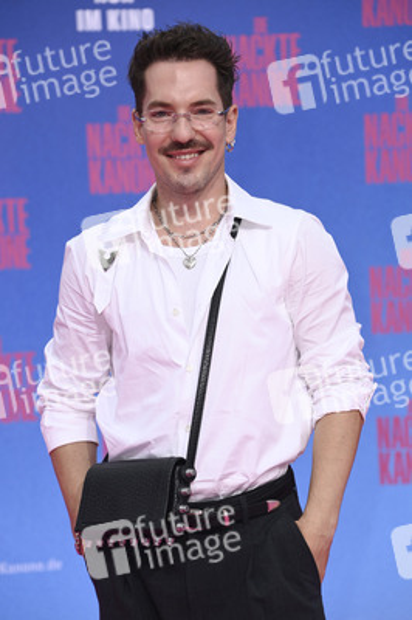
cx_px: 206
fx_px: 2493
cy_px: 310
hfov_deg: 9.4
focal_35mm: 145
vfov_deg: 14.2
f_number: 6.3
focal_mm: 145
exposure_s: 1/250
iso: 250
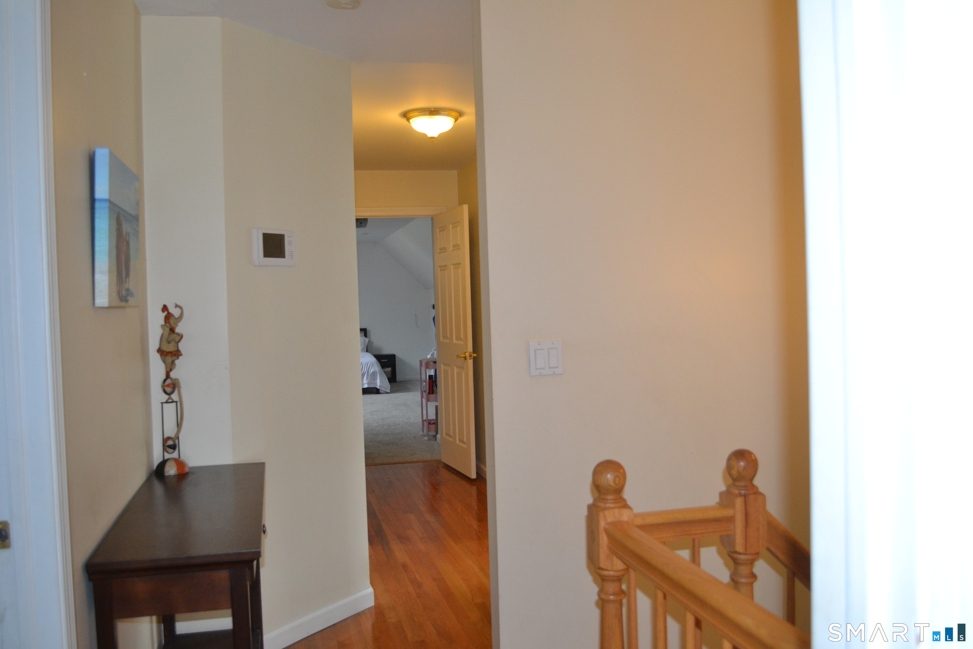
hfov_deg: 61.9
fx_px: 811
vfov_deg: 43.6
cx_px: 486
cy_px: 324
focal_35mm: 30
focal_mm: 20
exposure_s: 1/60
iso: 800
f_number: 3.8
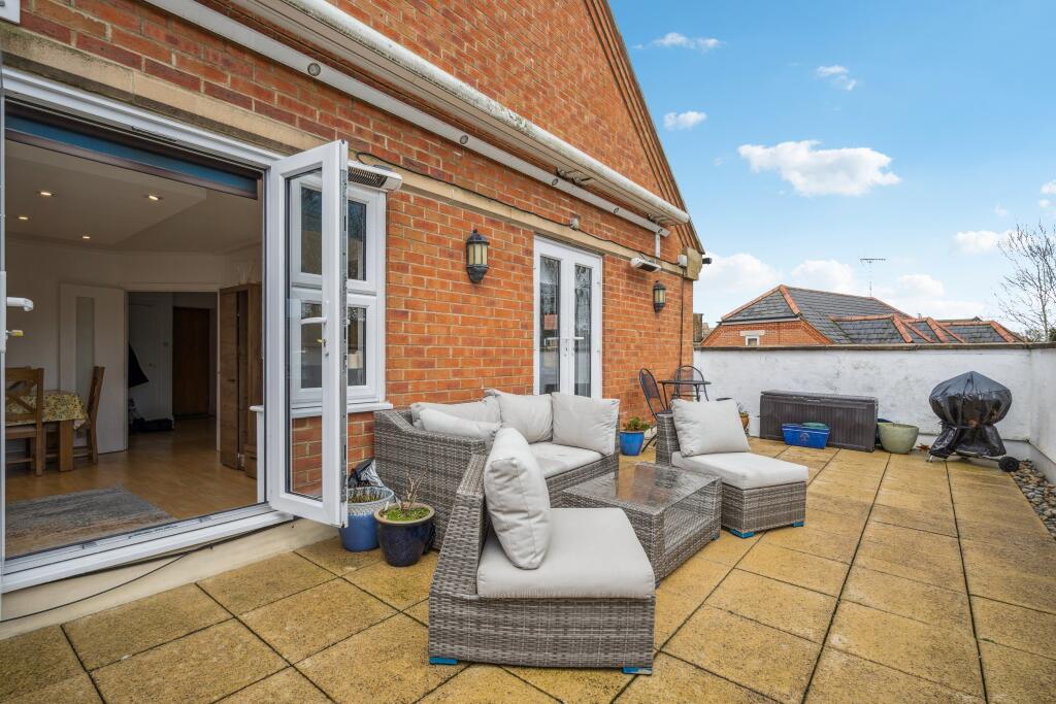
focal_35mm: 16
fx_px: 469
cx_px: 528
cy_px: 352
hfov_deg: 96.7
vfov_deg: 73.8
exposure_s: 1/80
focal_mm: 16
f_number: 7.1
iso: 500
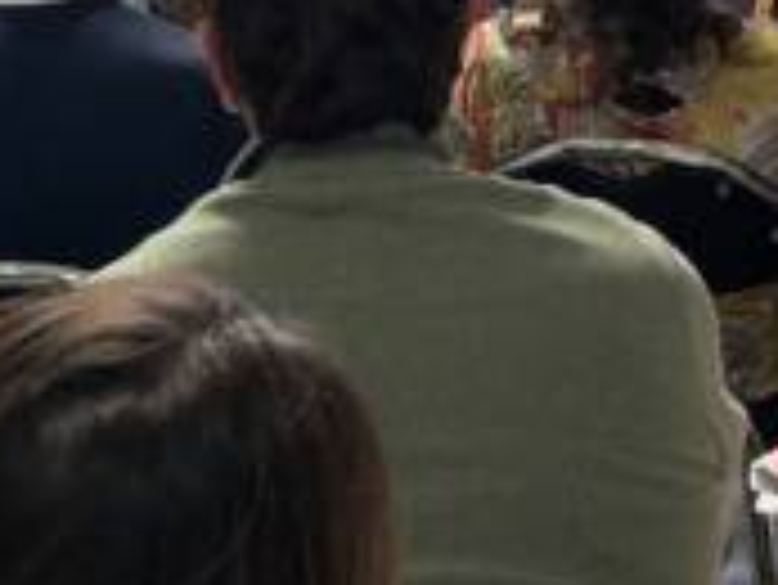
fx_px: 2901
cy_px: -245
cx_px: 13
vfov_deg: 11.1
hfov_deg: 15.0
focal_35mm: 129
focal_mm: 5.96
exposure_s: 1/51
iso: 100
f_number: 1.6
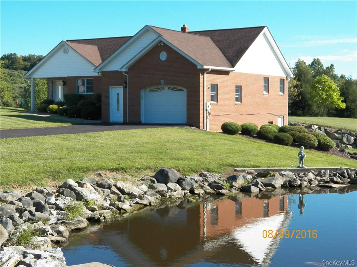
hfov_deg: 31.2
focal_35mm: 62
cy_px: 134
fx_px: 639
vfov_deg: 23.7
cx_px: 178
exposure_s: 1/800
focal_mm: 11.2
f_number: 4
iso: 125
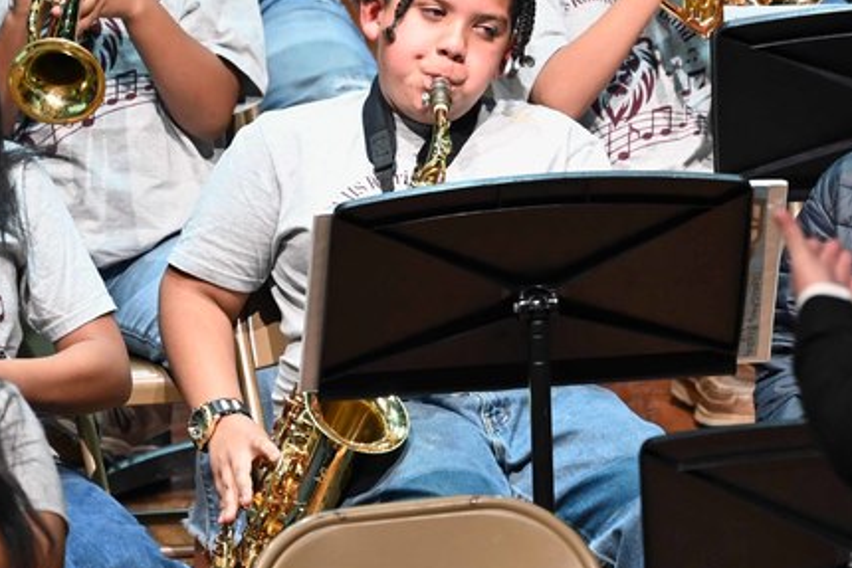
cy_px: 197
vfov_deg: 1.4
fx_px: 22537
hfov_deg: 2.2
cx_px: 549
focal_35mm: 952
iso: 3200
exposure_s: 1/160
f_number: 5.6
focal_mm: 400
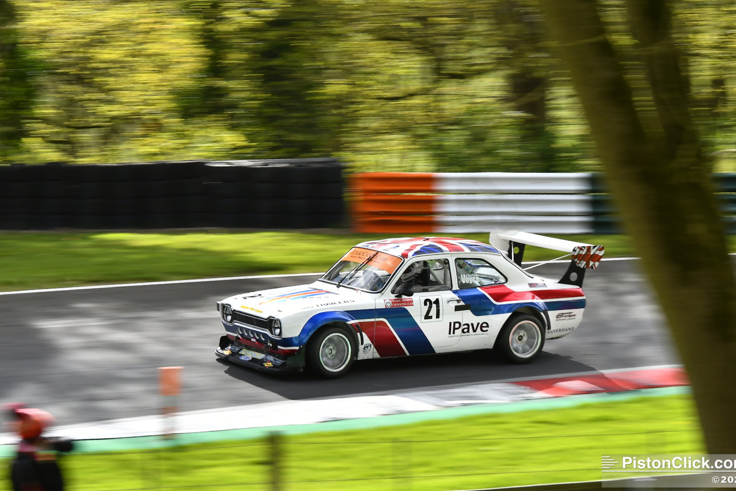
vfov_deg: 10.6
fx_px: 2658
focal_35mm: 130
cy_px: 268
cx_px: 328
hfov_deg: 15.8
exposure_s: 1/100
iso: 125
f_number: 5.6
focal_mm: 70
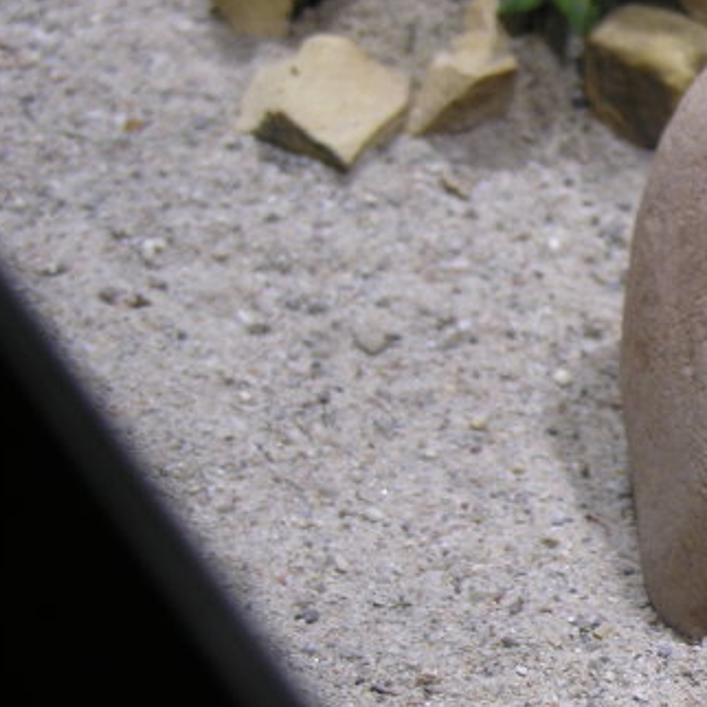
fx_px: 4806
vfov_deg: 8.4
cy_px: 626
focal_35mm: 208
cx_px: 935
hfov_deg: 8.3
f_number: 3.5
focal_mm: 21.8
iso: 50
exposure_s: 1/19.7
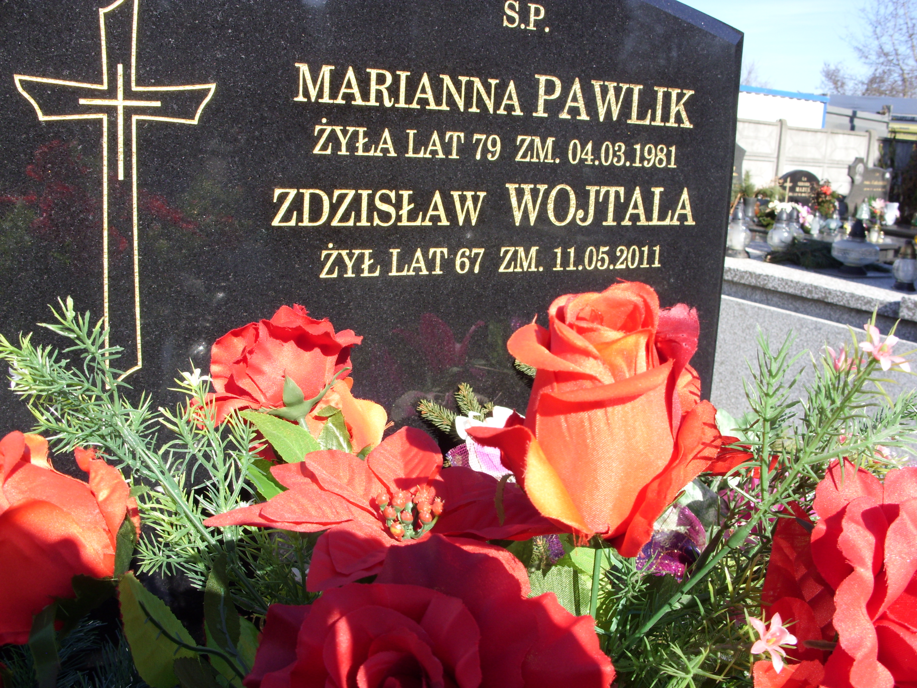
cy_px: 344
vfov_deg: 37.7
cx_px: 458
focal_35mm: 38
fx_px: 1007
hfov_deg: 49.0
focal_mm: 6.3
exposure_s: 1/192
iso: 50
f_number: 4.9
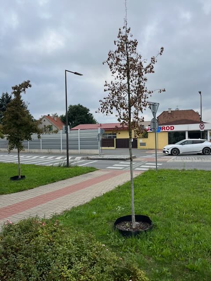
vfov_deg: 67.3
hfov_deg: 53.1
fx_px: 211
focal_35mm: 26
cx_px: 106
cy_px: 140
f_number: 1.6
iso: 50
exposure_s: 1/1389
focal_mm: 5.1
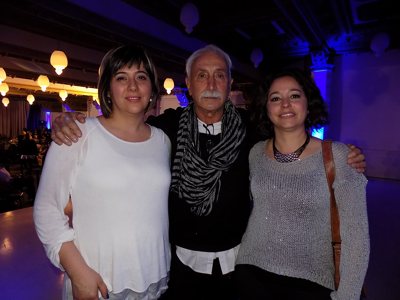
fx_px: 266
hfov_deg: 73.9
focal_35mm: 23
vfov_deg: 58.9
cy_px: 150
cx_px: 200
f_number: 3.1
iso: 200
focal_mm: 4
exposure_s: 1/30
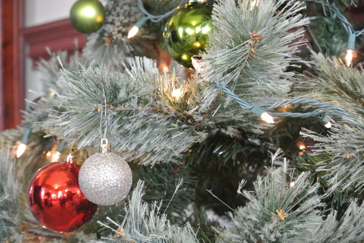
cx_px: 182
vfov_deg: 16.9
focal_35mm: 81
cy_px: 122
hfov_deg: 25.0
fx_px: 820
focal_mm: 30
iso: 1000
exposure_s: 1/30
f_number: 3.8
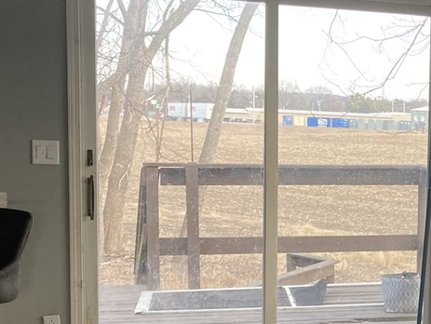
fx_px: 1084
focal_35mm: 87
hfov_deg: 20.4
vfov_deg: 16.8
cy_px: 267
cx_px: 577
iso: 50
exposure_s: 1/121
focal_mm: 3.99
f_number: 1.8
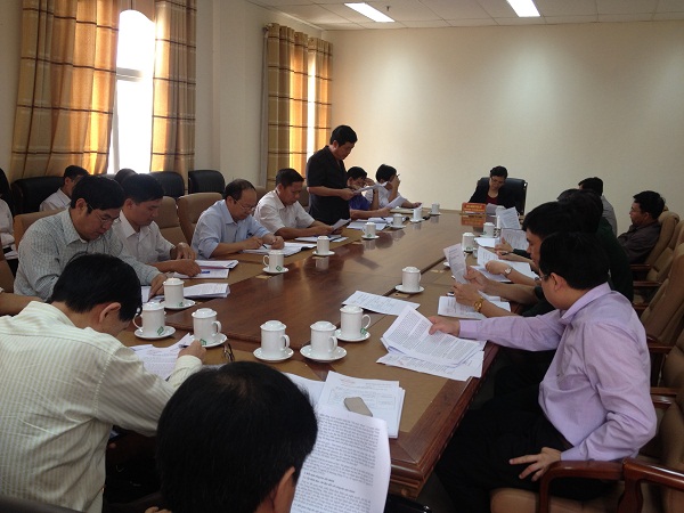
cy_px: 256
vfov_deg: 40.7
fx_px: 692
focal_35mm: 35
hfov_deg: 52.6
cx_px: 342
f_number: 2.4
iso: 50
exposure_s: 1/30
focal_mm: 4.28
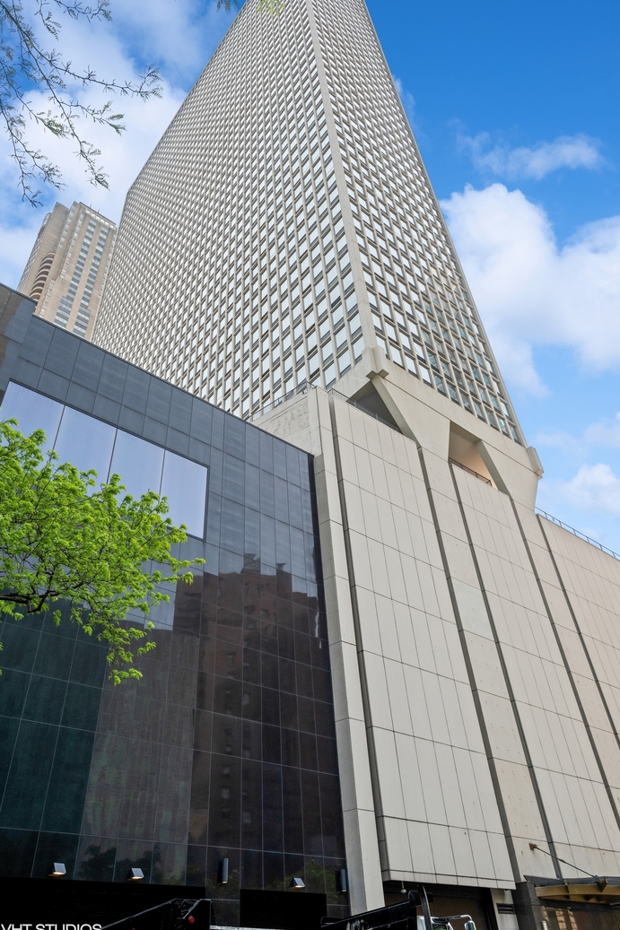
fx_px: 646
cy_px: 456
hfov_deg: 51.3
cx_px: 303
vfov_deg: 71.5
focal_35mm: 25
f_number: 8
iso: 500
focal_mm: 24
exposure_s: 1/320
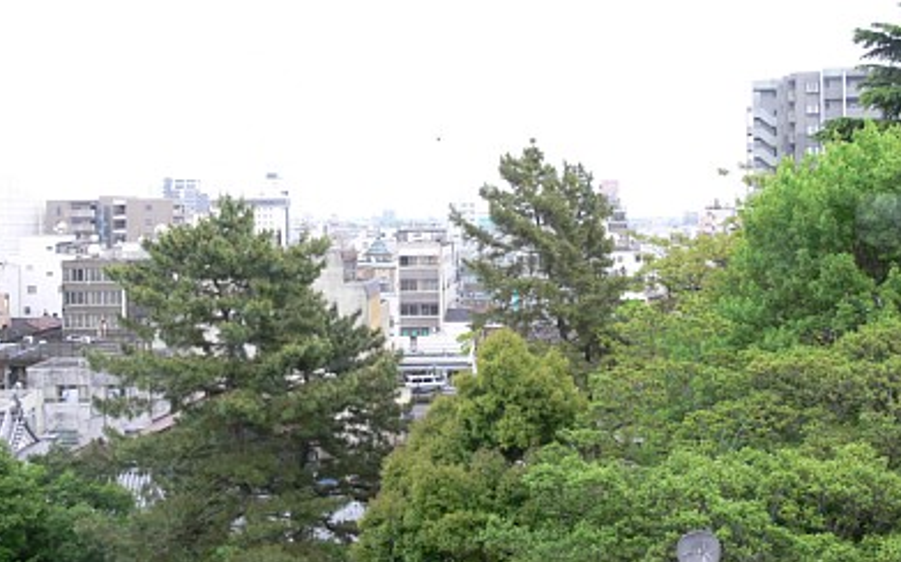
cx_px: 449
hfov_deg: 51.6
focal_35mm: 38
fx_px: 933
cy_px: 230
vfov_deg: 33.5
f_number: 4
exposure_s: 1/100
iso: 80
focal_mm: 7.4
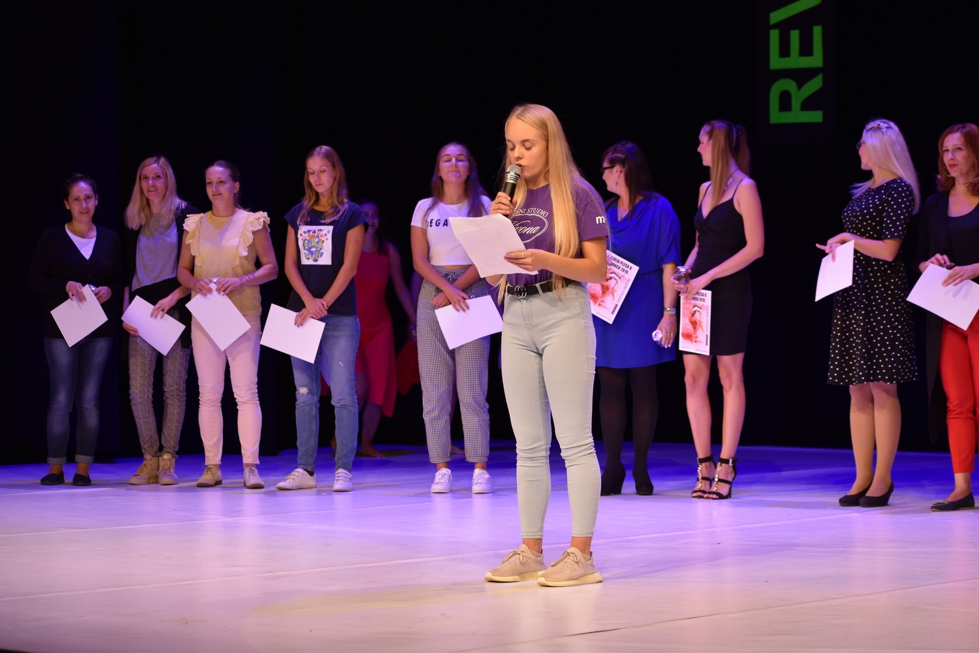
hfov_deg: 19.5
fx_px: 2855
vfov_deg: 13.0
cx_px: 490
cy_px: 326
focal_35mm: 105
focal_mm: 70
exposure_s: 1/60
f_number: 4.5
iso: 400
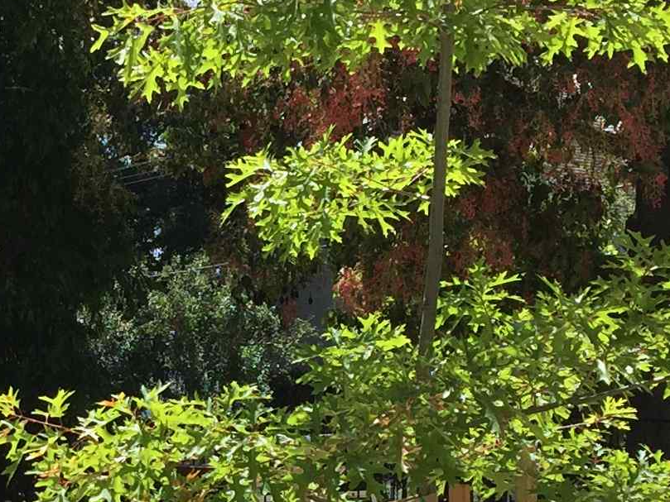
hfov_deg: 16.5
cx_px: 31
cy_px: 523
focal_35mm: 117
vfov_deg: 12.5
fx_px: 2265
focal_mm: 4.15
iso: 32
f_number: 2.2
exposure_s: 1/1799
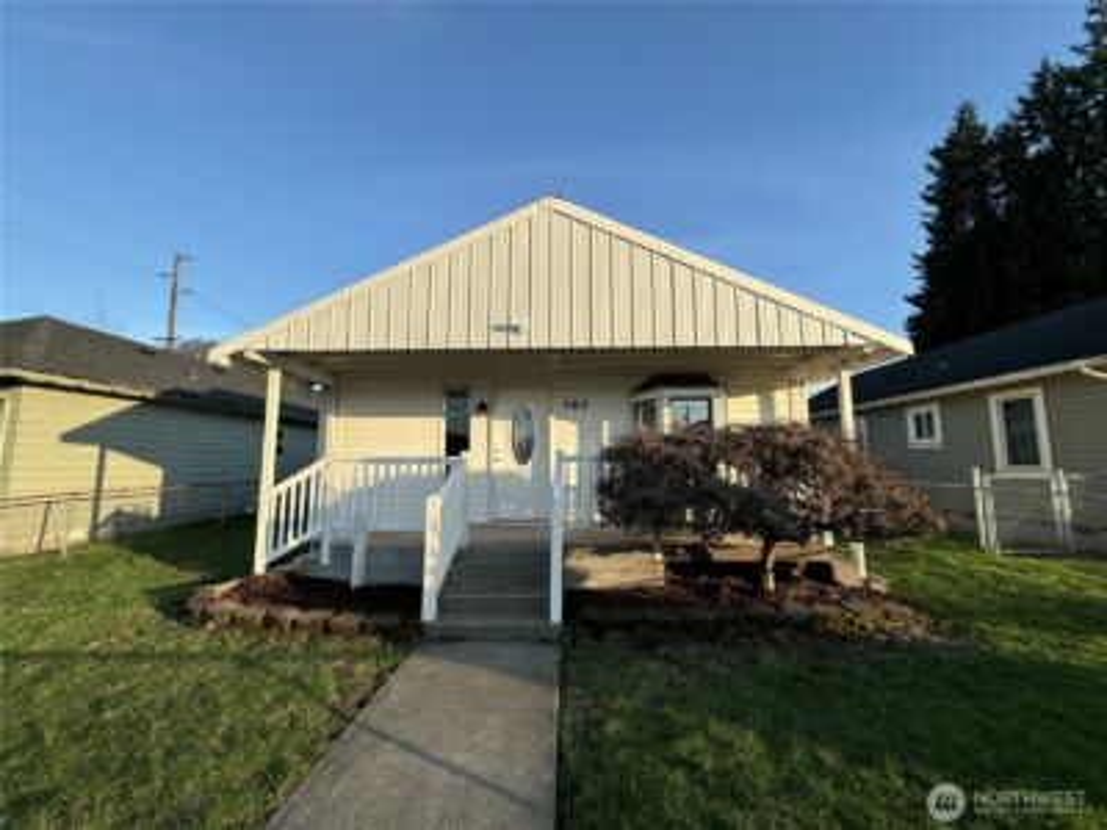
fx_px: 448
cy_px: 415
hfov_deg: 102.1
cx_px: 554
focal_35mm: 14
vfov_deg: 85.7
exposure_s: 1/1048
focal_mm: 2.22
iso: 50
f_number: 2.2
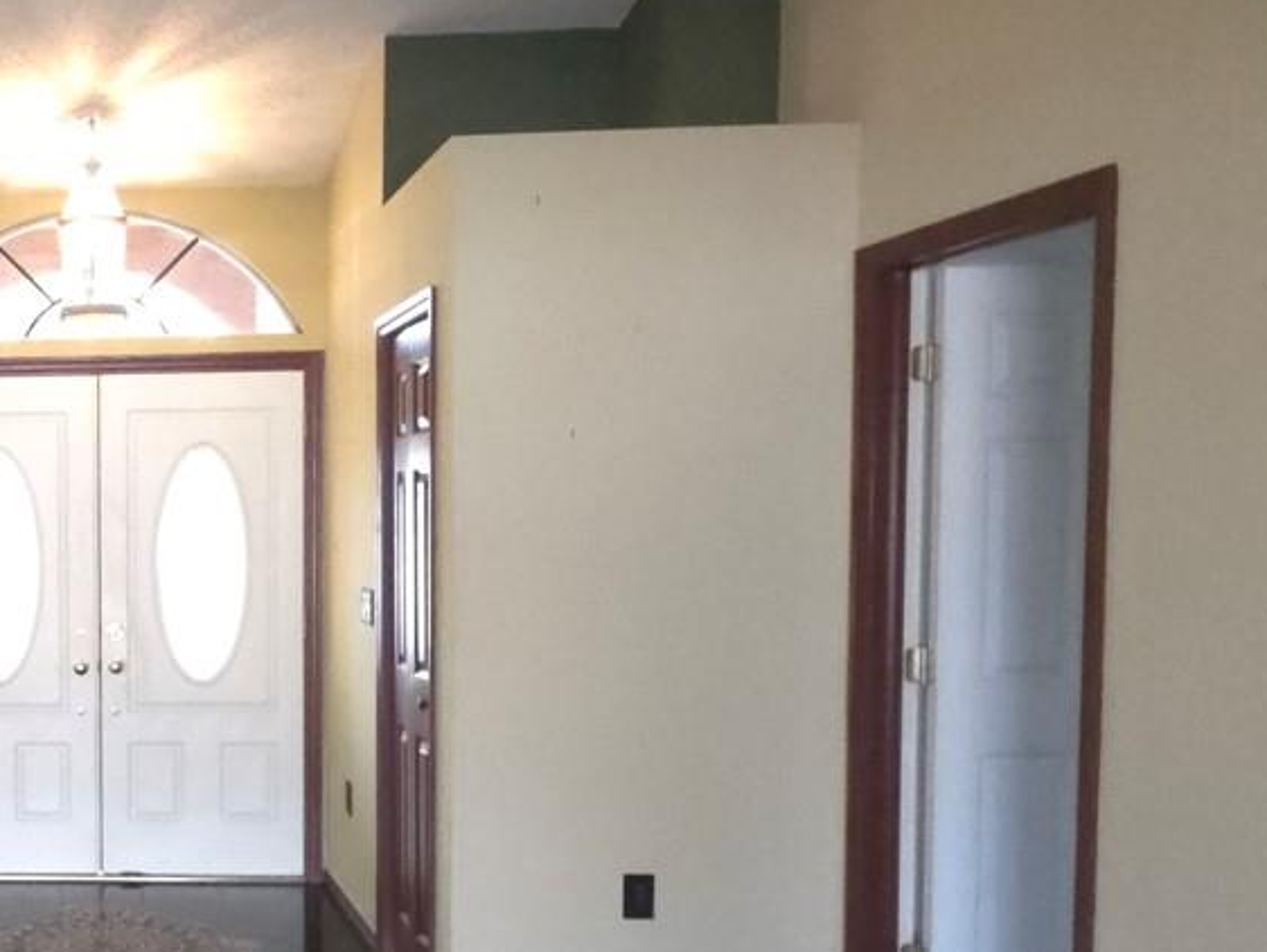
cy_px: 605
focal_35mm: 37
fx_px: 1355
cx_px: 0
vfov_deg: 38.4
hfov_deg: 43.1
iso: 1600
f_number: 1.9
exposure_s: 1/180
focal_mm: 2.2
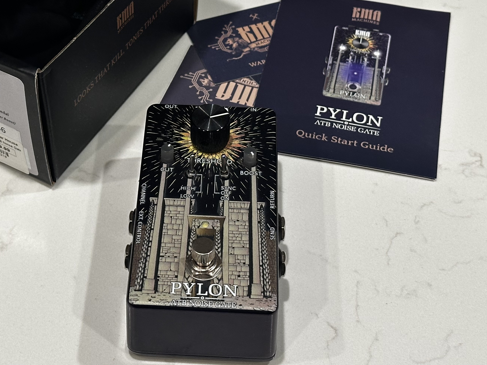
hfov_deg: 26.2
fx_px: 1041
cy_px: 121
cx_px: 180
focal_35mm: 74
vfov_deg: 19.8
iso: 200
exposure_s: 1/60
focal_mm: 6.86
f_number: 1.78
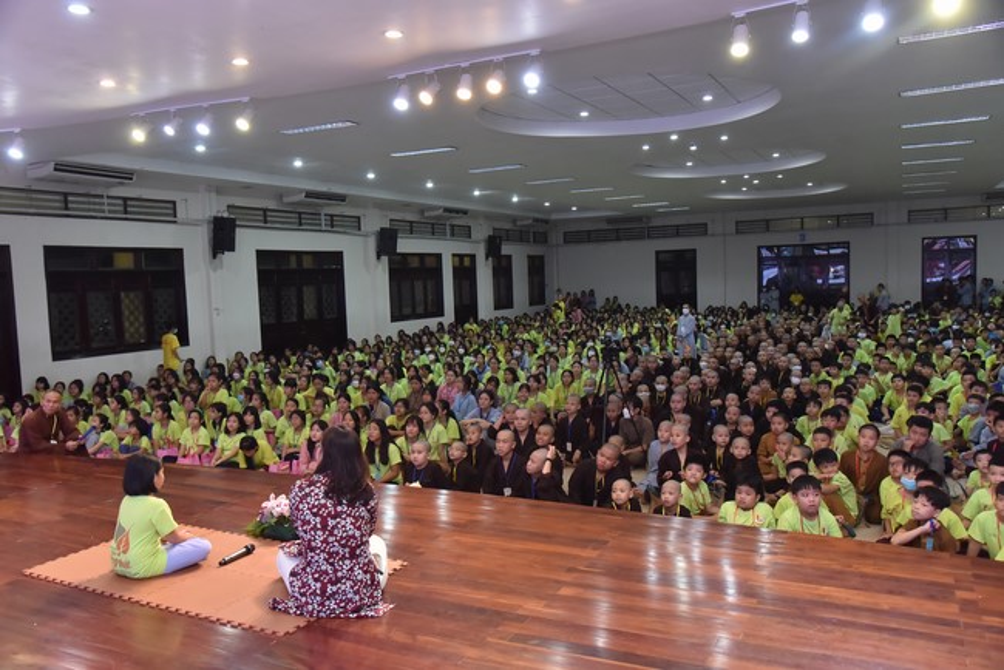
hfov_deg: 61.9
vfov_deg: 43.6
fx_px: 837
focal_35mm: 30
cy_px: 335
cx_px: 502
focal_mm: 30
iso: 2500
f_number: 5.6
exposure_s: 1/160
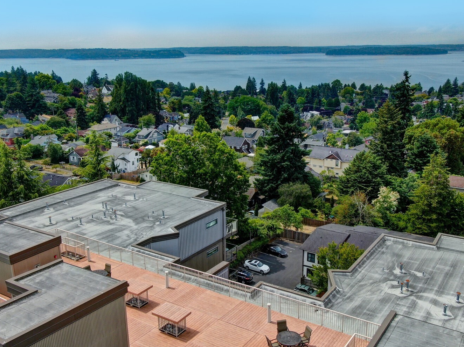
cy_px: 188
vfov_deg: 40.6
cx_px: 230
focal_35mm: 35
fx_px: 469
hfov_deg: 52.6
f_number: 3
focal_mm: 5.1
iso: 110
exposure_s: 1/500
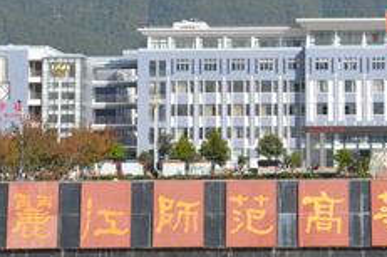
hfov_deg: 16.0
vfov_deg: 10.7
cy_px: 18
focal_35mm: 127
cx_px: 342
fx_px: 1362
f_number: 10
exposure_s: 1/400
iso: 200
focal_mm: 28
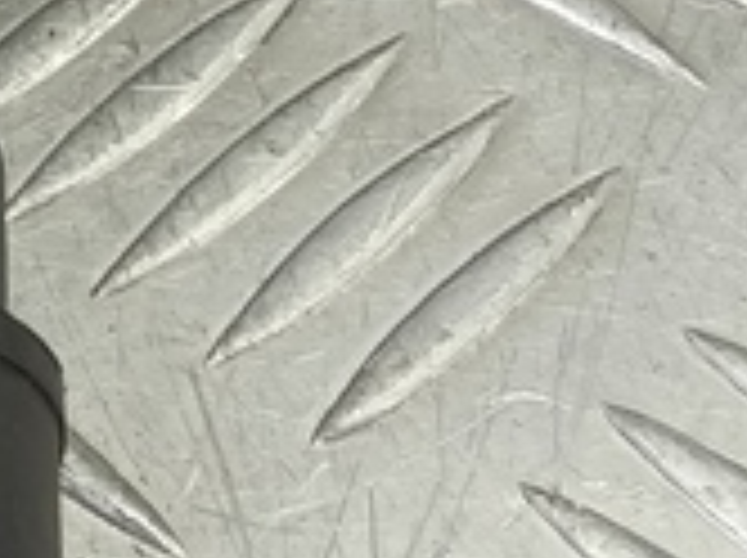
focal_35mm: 142
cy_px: -567
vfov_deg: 9.7
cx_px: -166
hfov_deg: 13.5
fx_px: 3060
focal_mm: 4.11
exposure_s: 1/50
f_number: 1.6
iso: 139
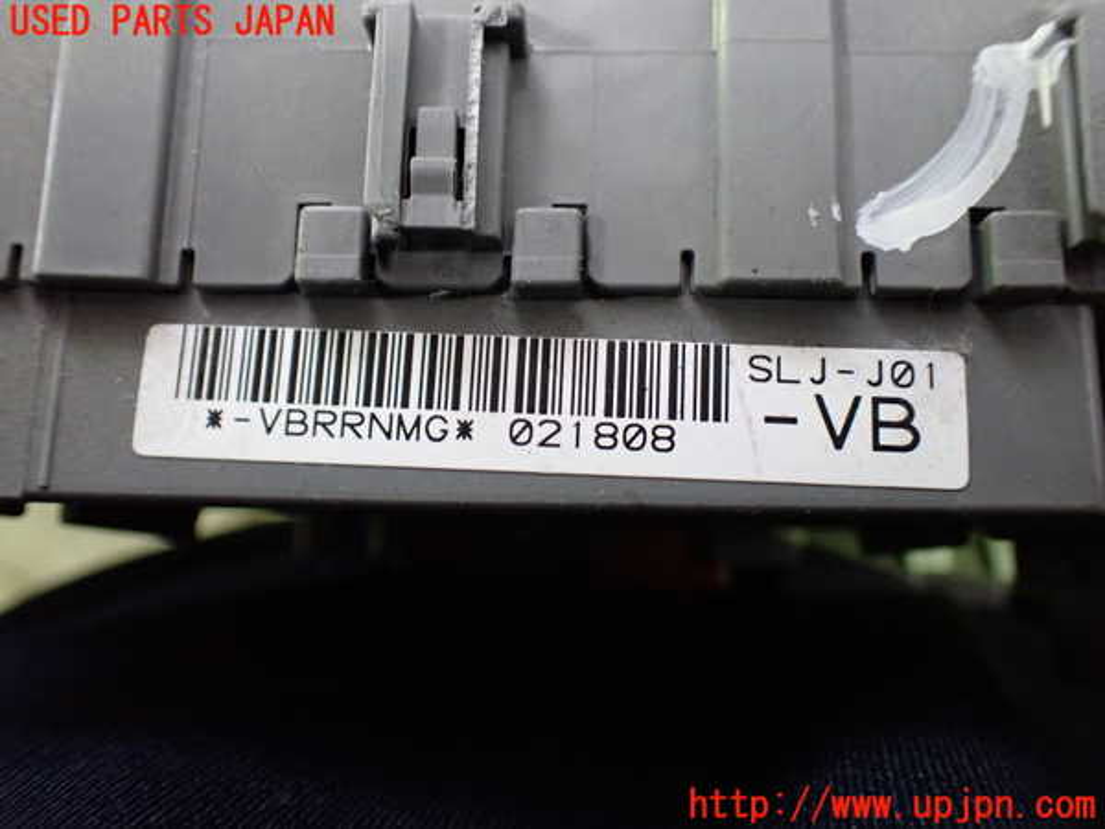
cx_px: 552
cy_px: 414
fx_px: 958
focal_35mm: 30
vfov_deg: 46.8
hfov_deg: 60.0
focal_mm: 5.4
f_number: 2.3
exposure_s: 1/40
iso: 800
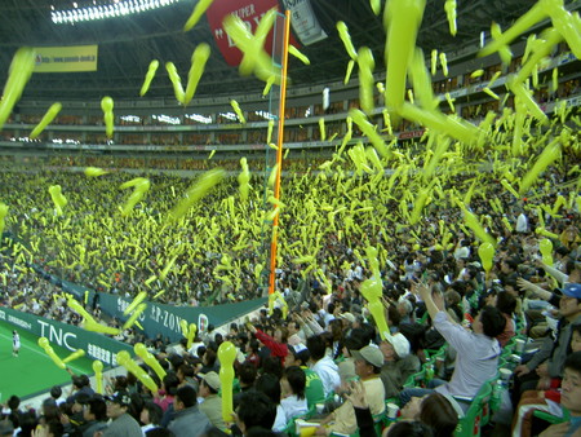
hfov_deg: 53.9
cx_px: 290
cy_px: 218
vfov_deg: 41.8
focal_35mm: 34
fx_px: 571
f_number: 2.8
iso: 50
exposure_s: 1/15
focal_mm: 5.6
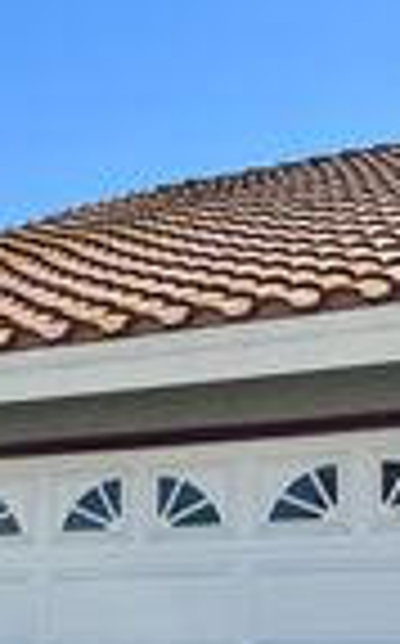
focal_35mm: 89
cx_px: 216
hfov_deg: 14.6
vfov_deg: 23.0
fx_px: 1557
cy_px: 507
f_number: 1.78
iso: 80
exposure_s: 1/3802
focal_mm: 6.76
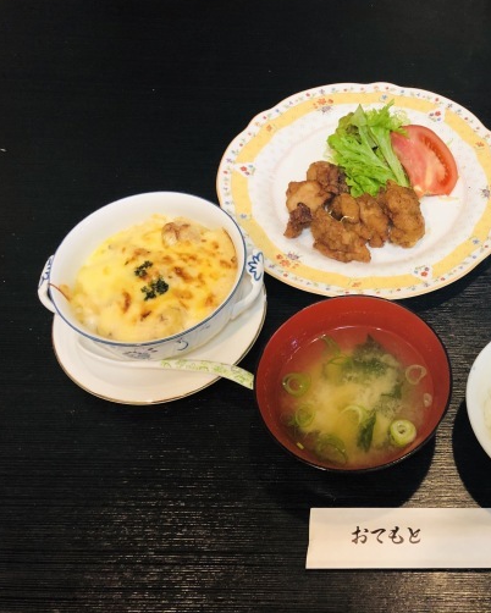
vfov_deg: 49.1
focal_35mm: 37
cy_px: 303
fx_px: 672
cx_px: 401
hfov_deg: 38.5
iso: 50
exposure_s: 1/15
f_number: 1.8
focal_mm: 3.99
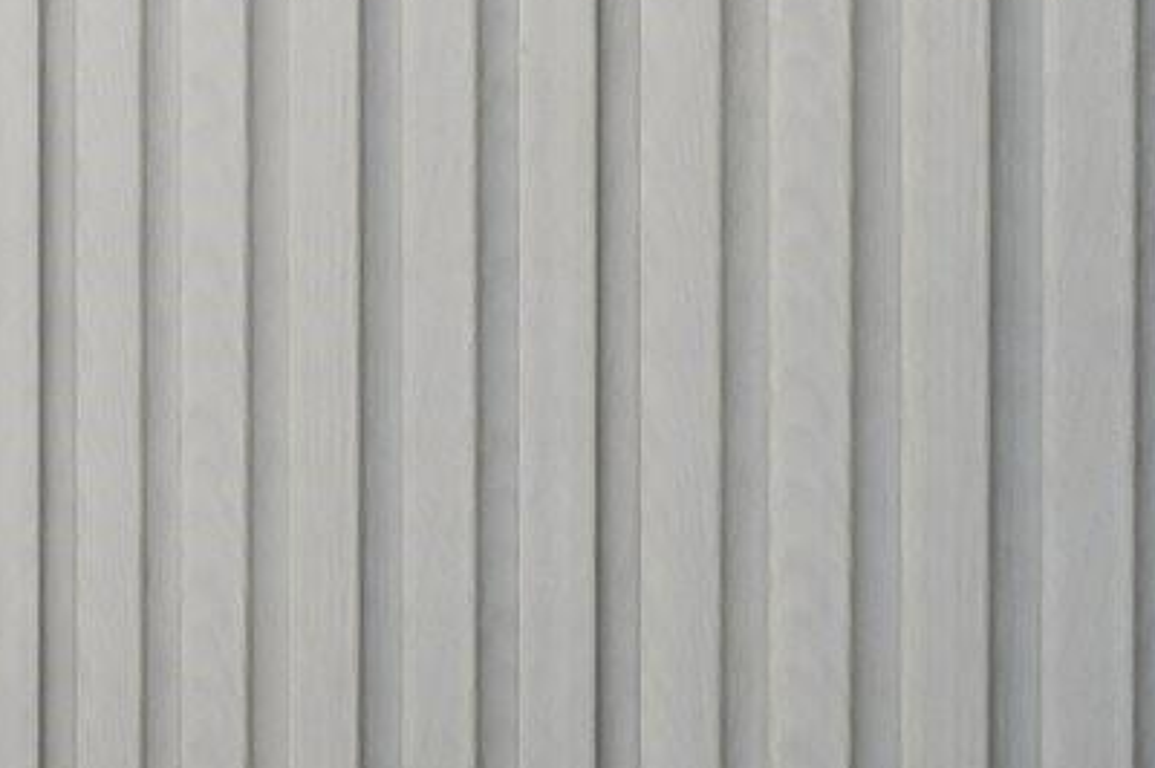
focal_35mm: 82
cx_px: -1360
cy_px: -752
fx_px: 2629
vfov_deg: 14.1
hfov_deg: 16.4
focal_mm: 16
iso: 400
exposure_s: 1/8
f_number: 10
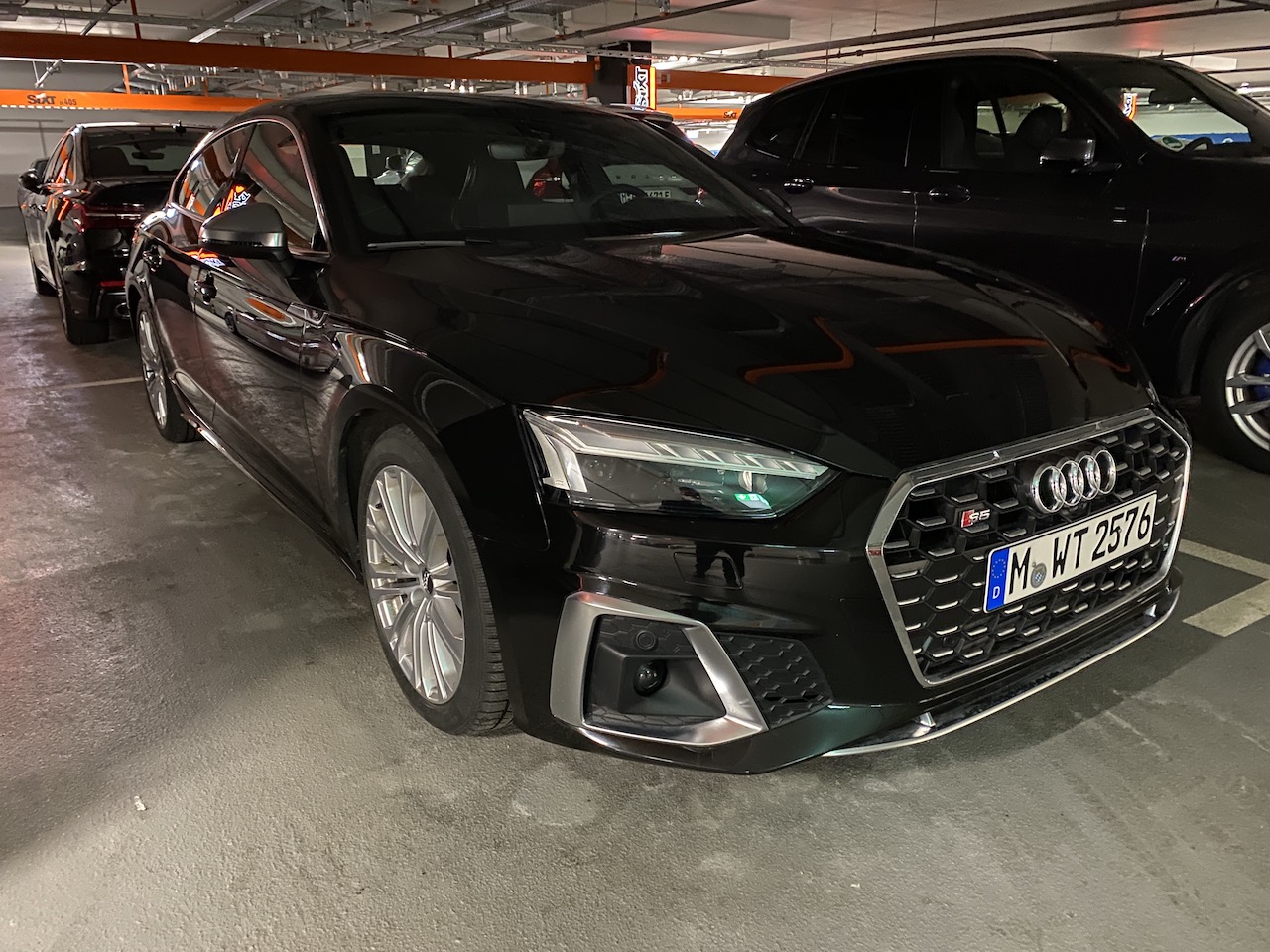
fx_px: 954
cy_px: 476
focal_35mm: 26
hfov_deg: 67.3
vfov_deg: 53.1
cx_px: 635
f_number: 1.8
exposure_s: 1/14
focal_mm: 4.25
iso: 1000
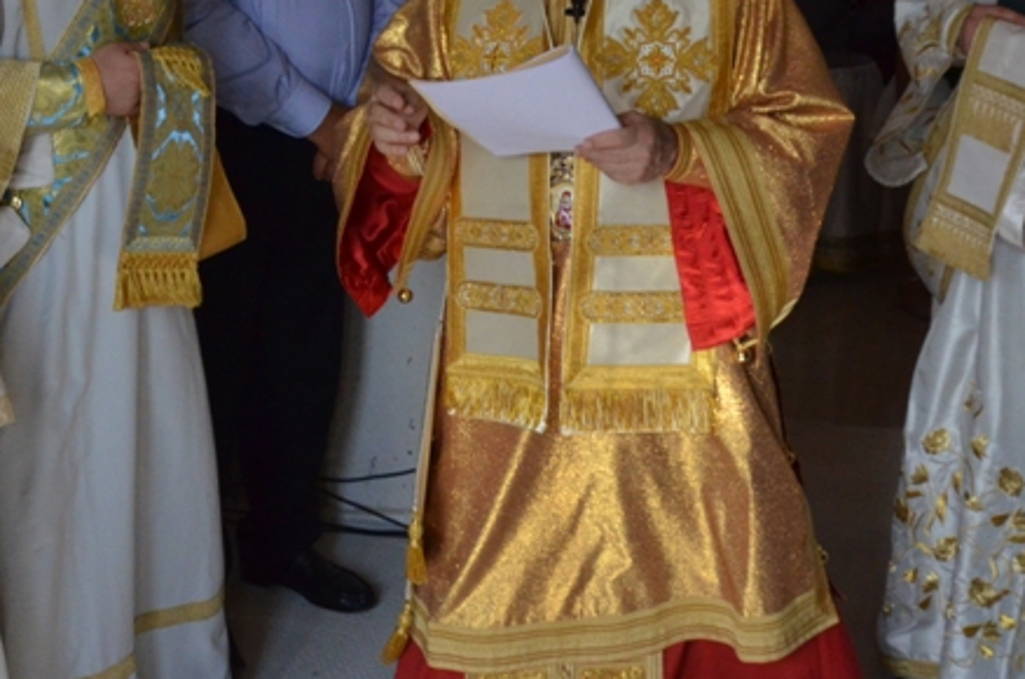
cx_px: 400
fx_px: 1963
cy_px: 108
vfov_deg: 19.4
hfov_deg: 29.2
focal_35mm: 69
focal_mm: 21
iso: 2000
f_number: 9
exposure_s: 1/320
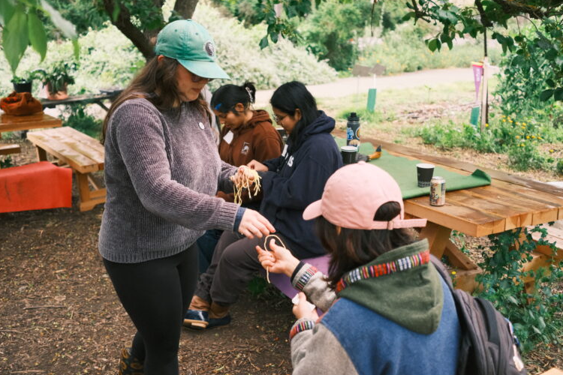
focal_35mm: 42
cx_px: 281
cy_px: 188
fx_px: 657
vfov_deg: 31.9
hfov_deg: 46.4
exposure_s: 1/3200
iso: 4000
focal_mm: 27
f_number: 2.8
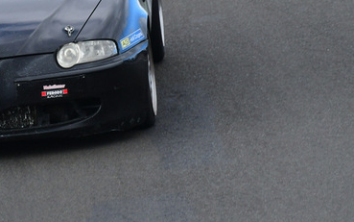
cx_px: -13
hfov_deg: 1.4
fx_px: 14401
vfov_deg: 0.9
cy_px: 27
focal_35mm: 1492
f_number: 7.1
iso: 640
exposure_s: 1/640
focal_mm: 450
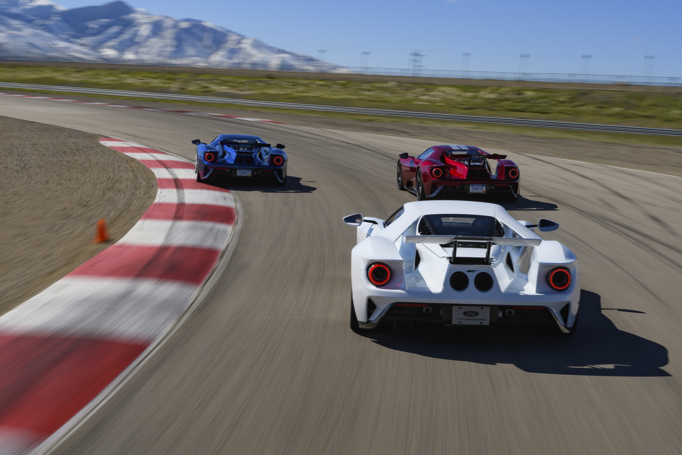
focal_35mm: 60
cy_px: 228
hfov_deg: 33.4
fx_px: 1137
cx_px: 341
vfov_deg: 22.6
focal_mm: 40
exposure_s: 1/15
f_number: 14
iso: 100
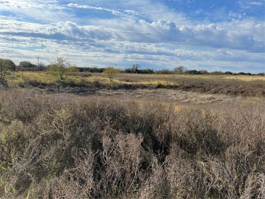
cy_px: 100
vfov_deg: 53.1
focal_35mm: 26
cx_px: 132
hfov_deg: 67.3
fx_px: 199
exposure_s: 1/5587
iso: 50
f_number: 1.5
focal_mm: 5.7
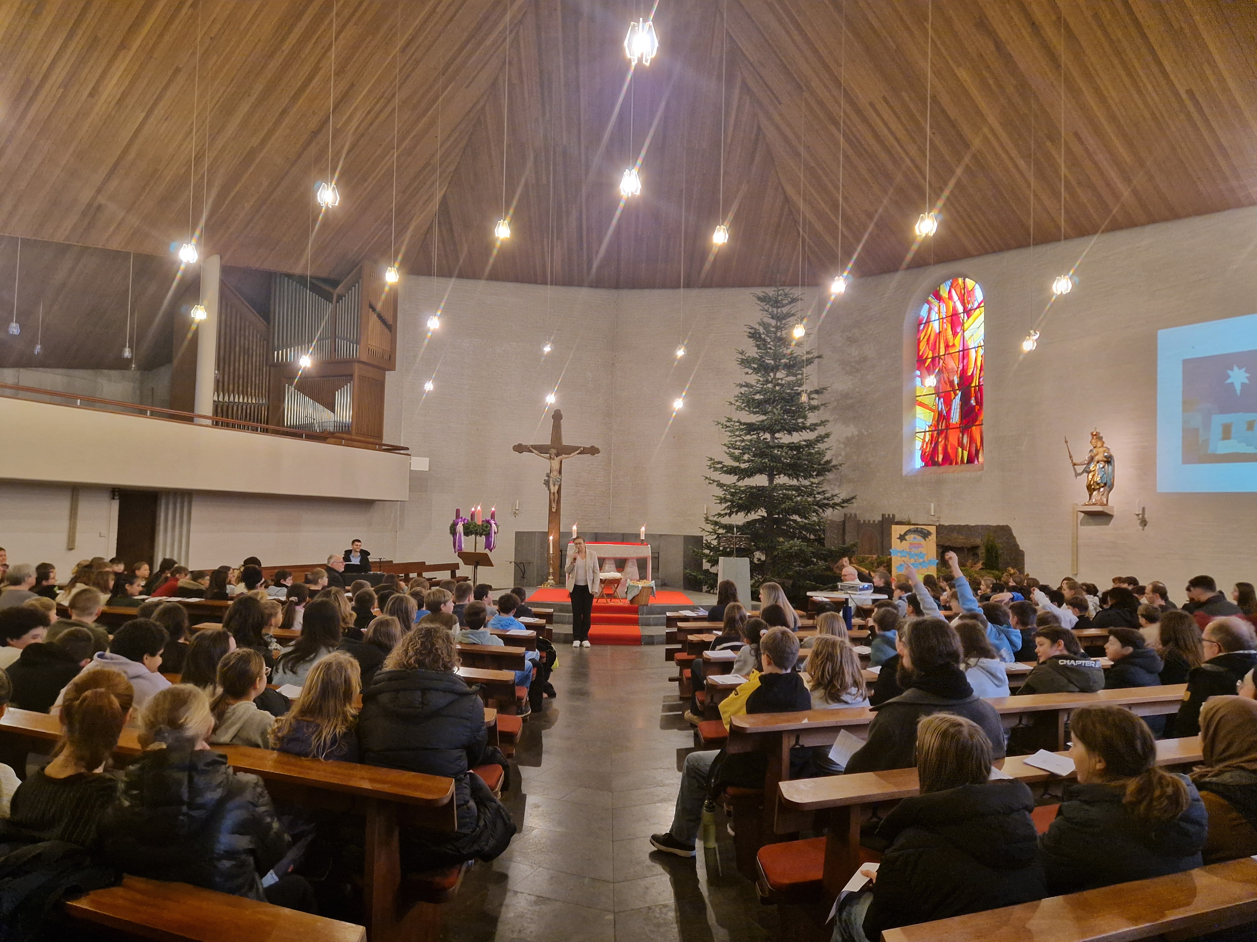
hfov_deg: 73.9
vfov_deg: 58.9
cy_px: 471
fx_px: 835
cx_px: 628
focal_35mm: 23
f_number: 1.8
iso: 640
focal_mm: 5.4
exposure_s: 1/50
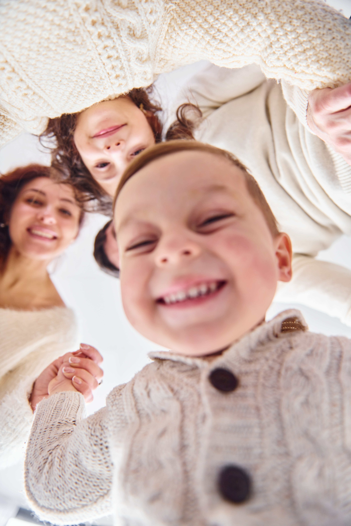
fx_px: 351
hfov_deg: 53.1
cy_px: 263
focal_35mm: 24
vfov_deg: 73.7
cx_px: 176
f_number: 2.8
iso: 320
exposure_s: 1/200
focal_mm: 24
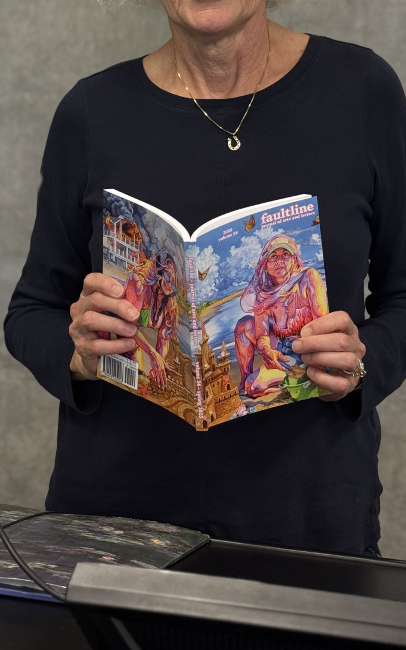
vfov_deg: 26.6
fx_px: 1364
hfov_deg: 16.9
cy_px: 201
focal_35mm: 77
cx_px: 194
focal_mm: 6.76
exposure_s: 1/60
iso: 64
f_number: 1.78
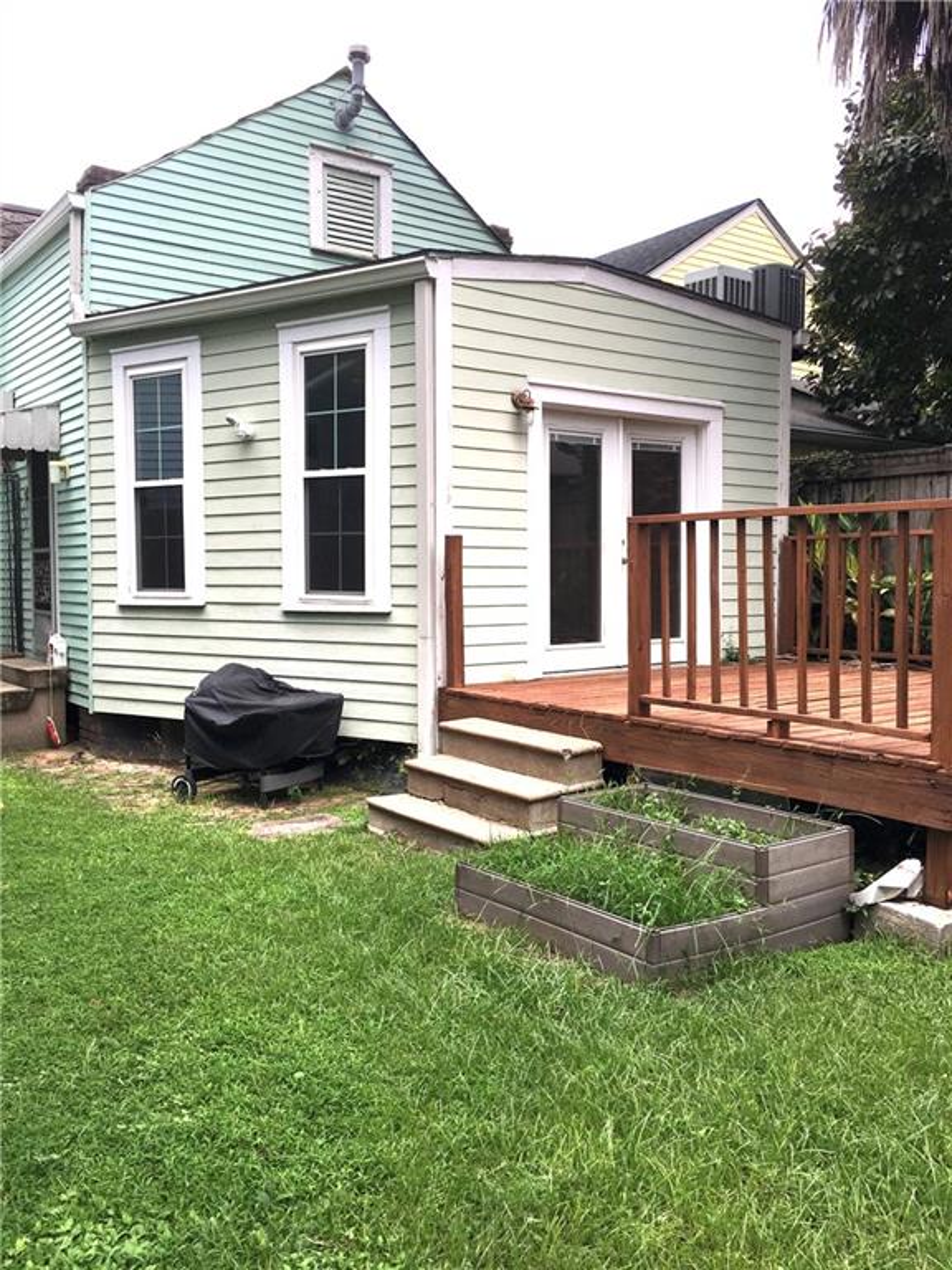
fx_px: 1063
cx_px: 476
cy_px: 635
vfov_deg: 61.7
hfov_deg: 48.2
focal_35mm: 29
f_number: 2.2
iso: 32
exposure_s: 1/732
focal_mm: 4.15
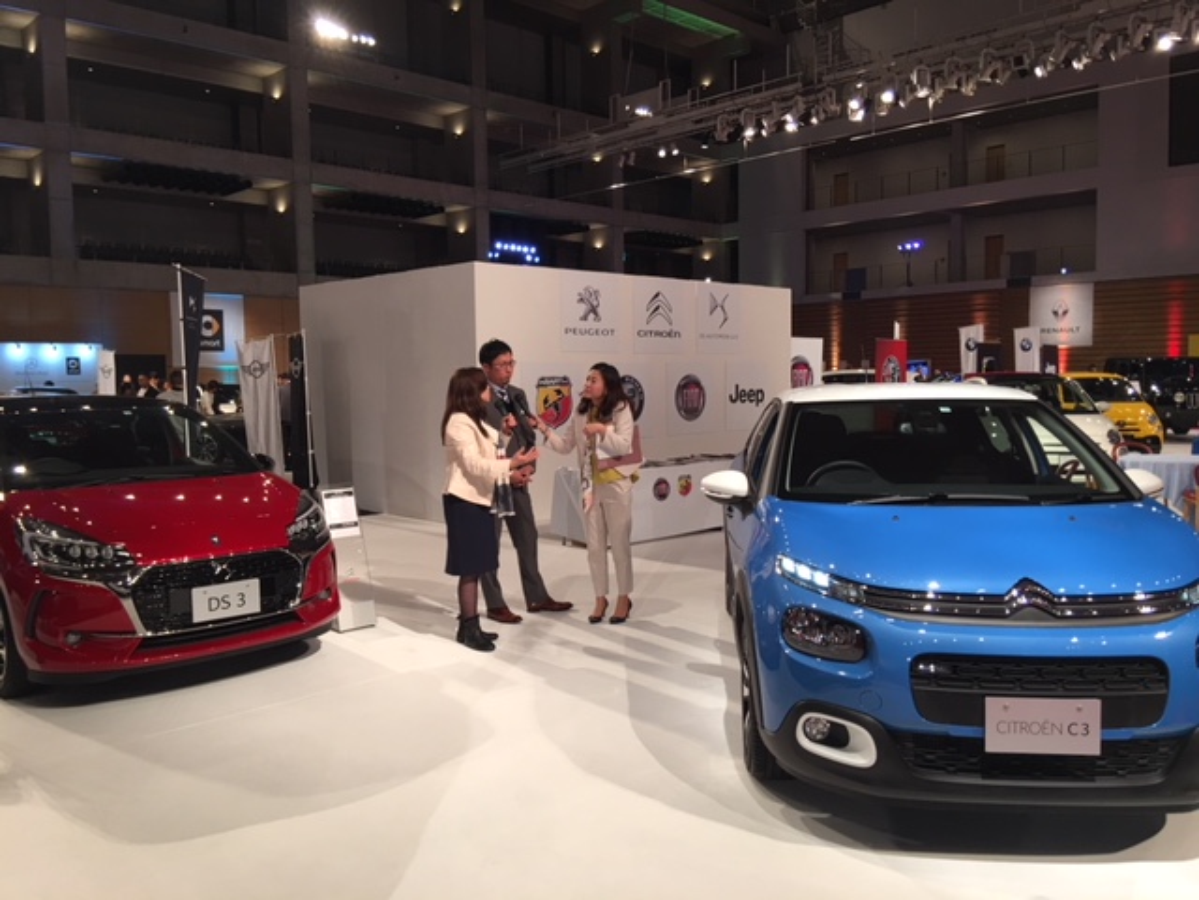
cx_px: 600
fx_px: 1004
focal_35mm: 29
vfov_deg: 48.2
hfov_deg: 61.7
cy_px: 450
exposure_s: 1/15
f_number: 2.2
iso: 25
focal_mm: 4.15
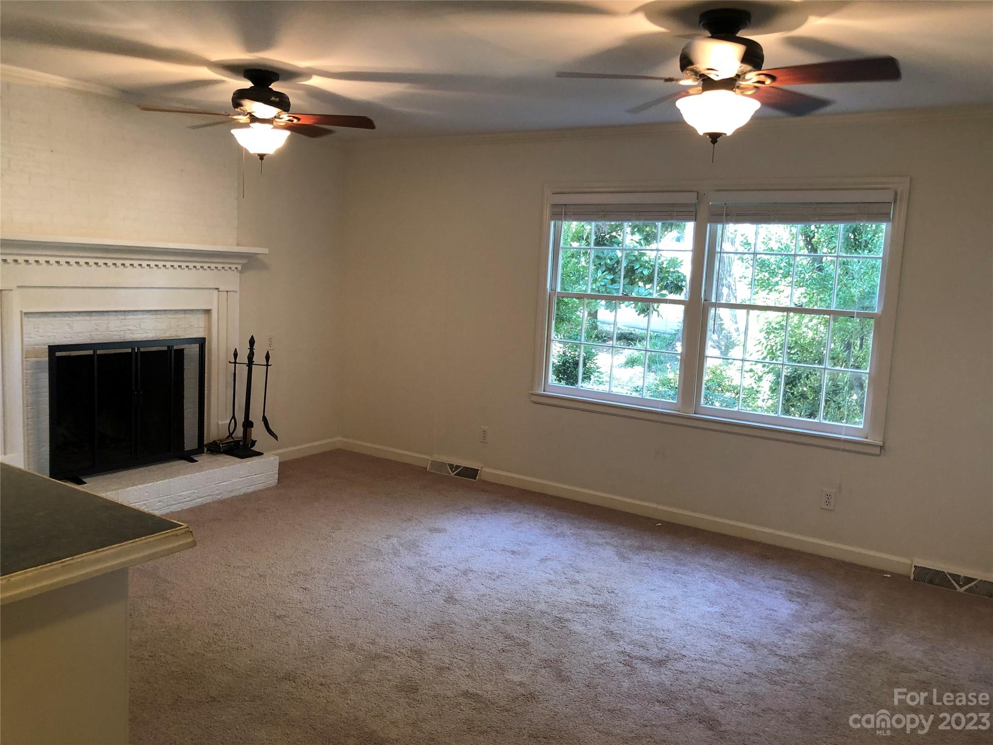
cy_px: 372
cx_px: 496
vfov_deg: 49.7
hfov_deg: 63.4
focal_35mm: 28
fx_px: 803
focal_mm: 3.99
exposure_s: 1/20
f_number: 1.8
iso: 40
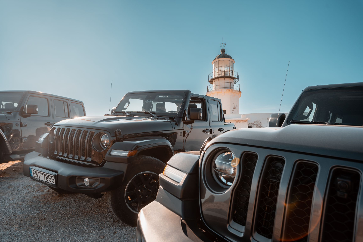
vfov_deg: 55.1
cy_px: 121
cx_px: 174
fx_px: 232
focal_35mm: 23
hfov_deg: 76.1
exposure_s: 1/320
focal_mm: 22
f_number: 6.3
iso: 100
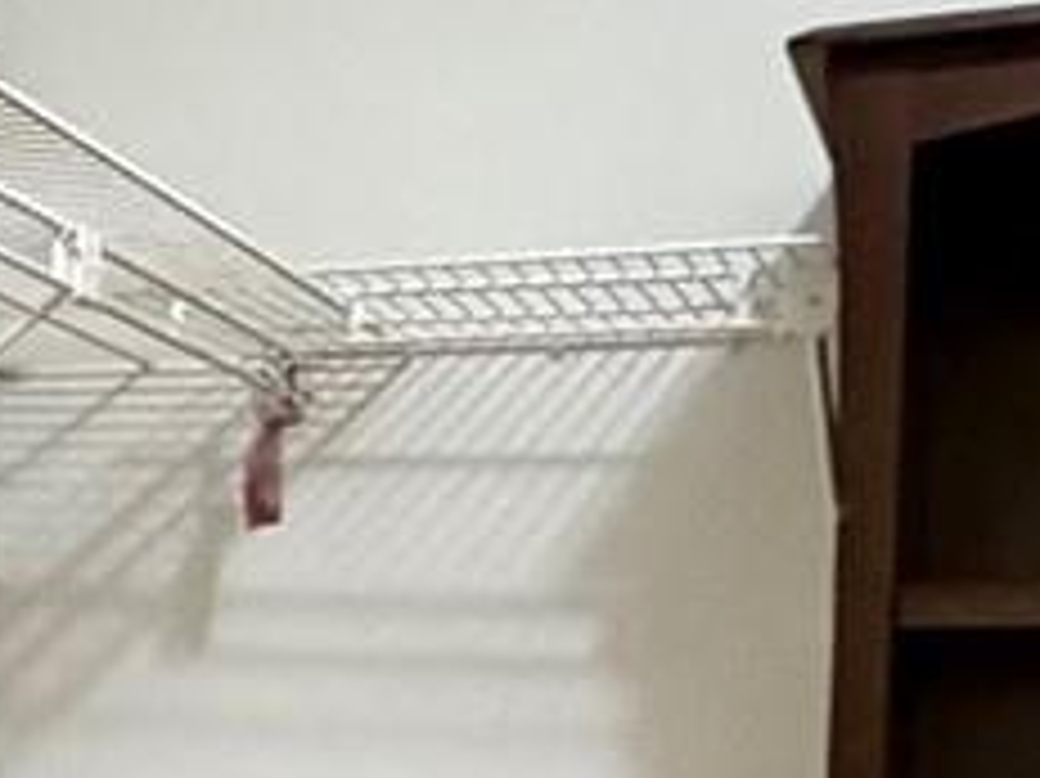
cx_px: -500
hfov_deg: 18.1
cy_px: 1003
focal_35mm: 97
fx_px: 2913
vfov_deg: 14.6
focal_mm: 2.22
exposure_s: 1/60
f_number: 2.2
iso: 640
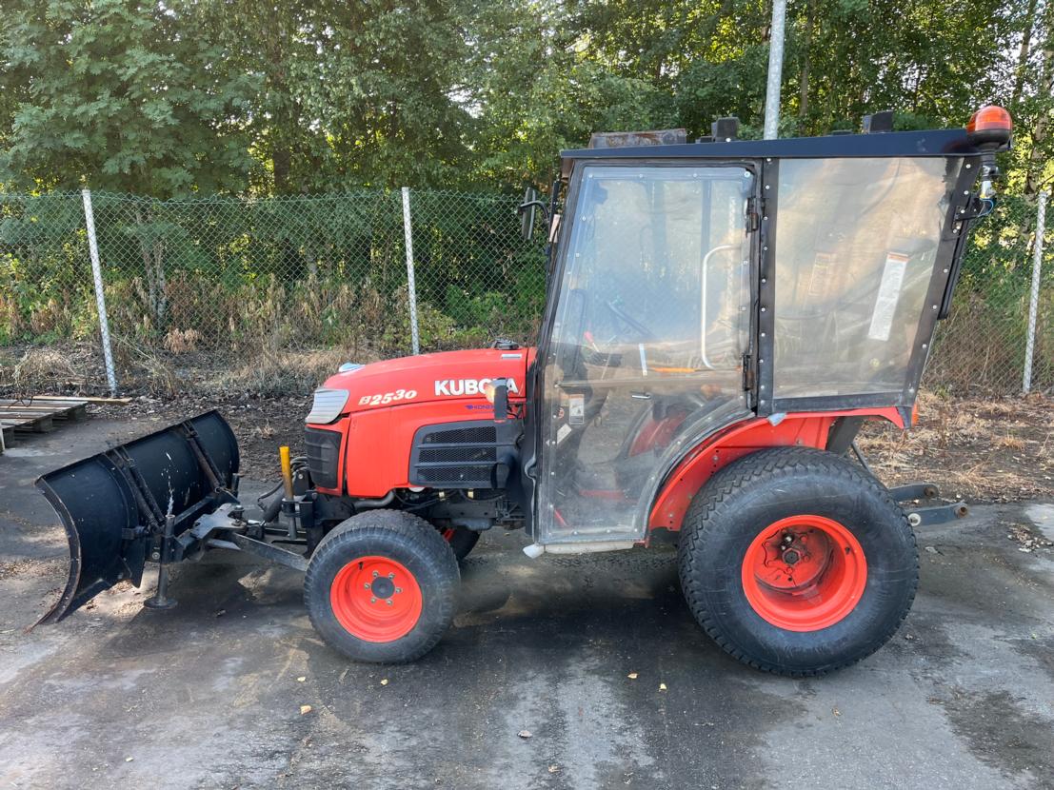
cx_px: 527
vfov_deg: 53.1
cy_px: 395
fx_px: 792
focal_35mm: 26
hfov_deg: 67.3
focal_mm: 5.1
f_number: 1.6
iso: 40
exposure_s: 1/250
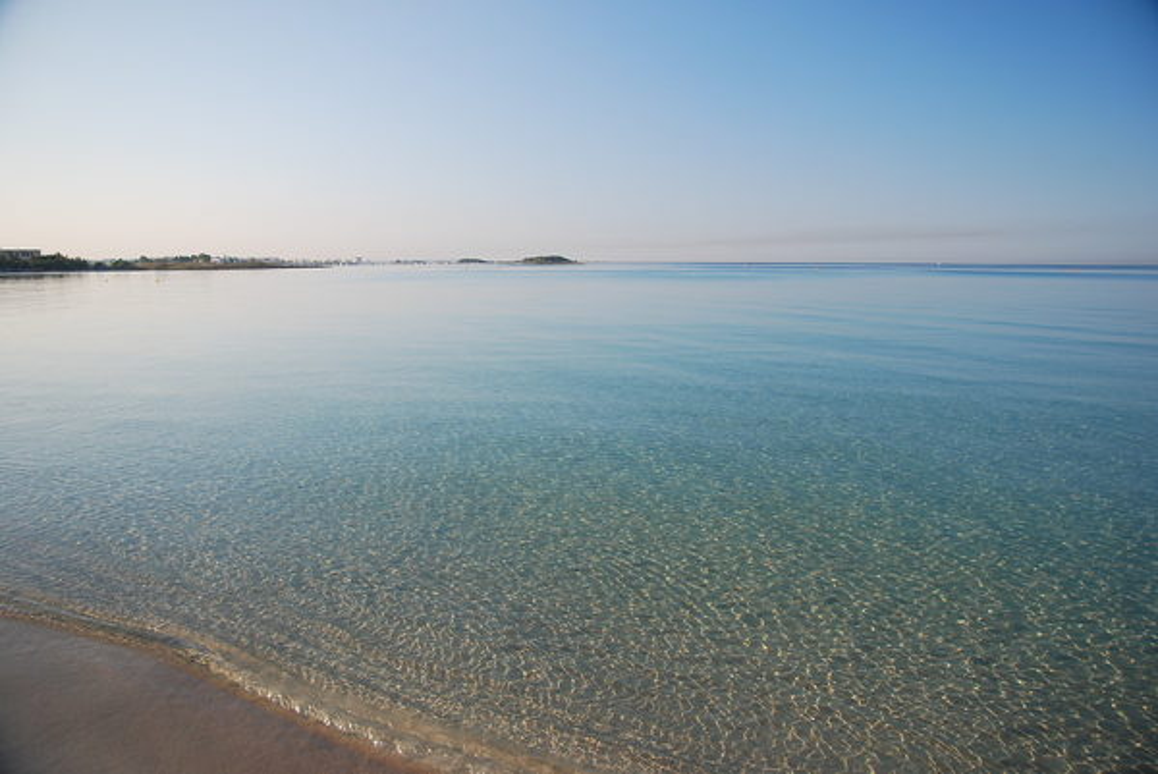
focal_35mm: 24
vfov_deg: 53.2
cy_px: 387
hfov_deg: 73.7
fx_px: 773
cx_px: 579
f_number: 5
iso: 100
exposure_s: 1/100
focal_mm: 16
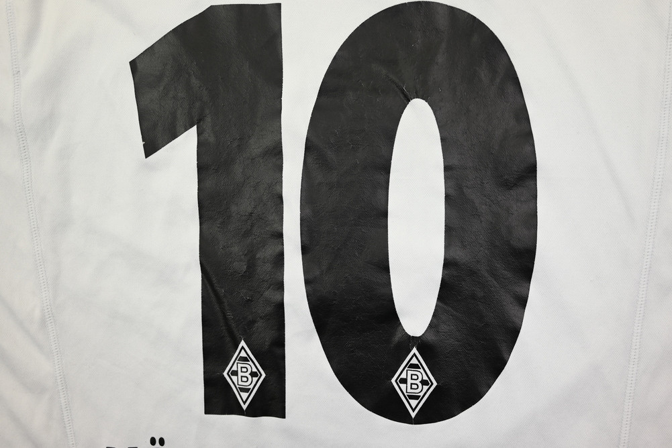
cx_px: 336
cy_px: 224
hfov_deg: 61.9
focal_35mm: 30
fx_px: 560
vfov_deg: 43.6
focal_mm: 30
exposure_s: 1/125
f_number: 4.8
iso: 200
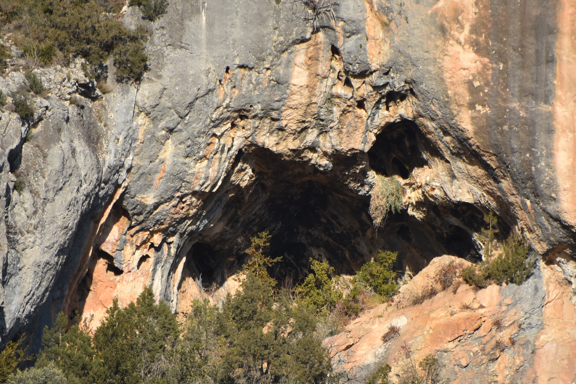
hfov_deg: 2.6
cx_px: 275
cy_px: 245
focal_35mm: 783
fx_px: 12530
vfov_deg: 1.8
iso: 250
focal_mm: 300
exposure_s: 1/1000
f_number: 6.3
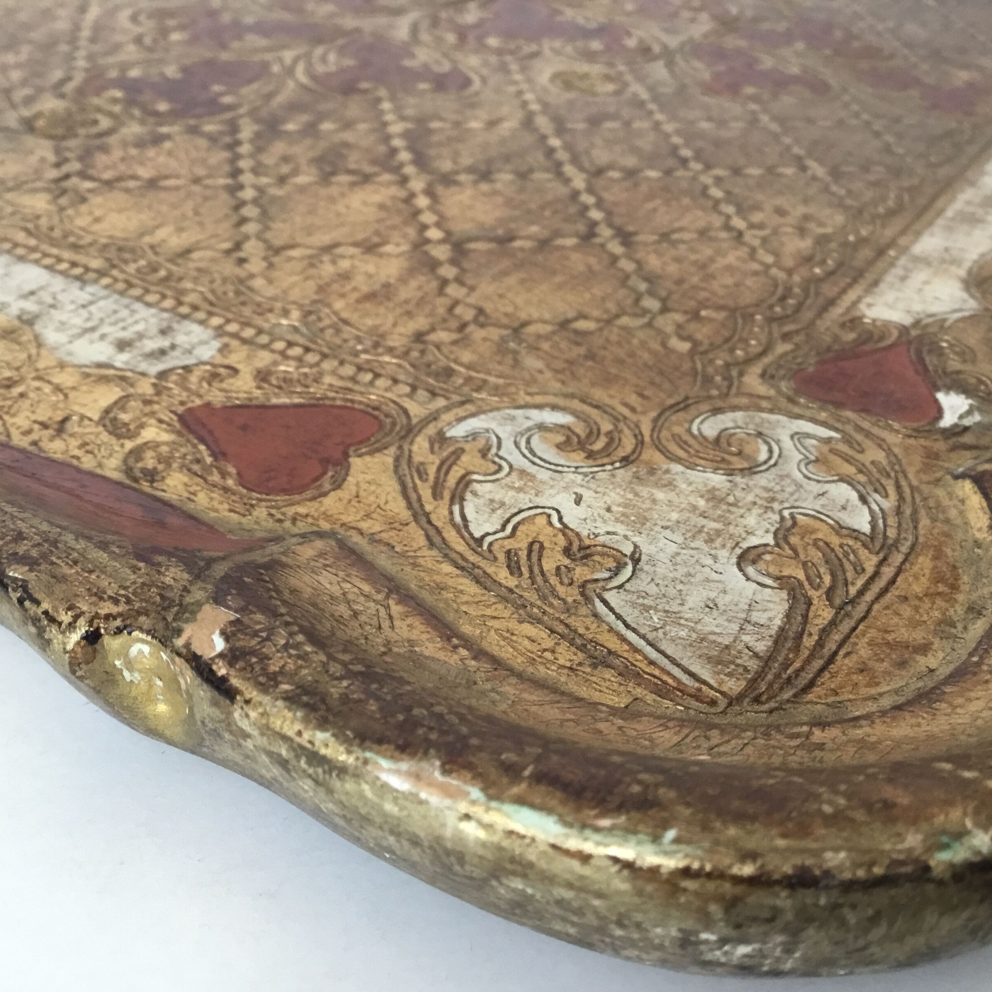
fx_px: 1200
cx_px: 616
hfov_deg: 44.6
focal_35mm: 37
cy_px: 499
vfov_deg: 44.9
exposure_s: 1/33
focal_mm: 3.3
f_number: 2.4
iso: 125
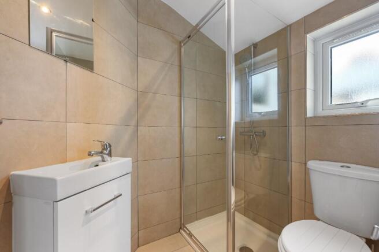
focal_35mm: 14
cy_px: 126
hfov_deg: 104.3
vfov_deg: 81.1
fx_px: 147
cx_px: 190
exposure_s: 1
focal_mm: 14
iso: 400
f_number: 8
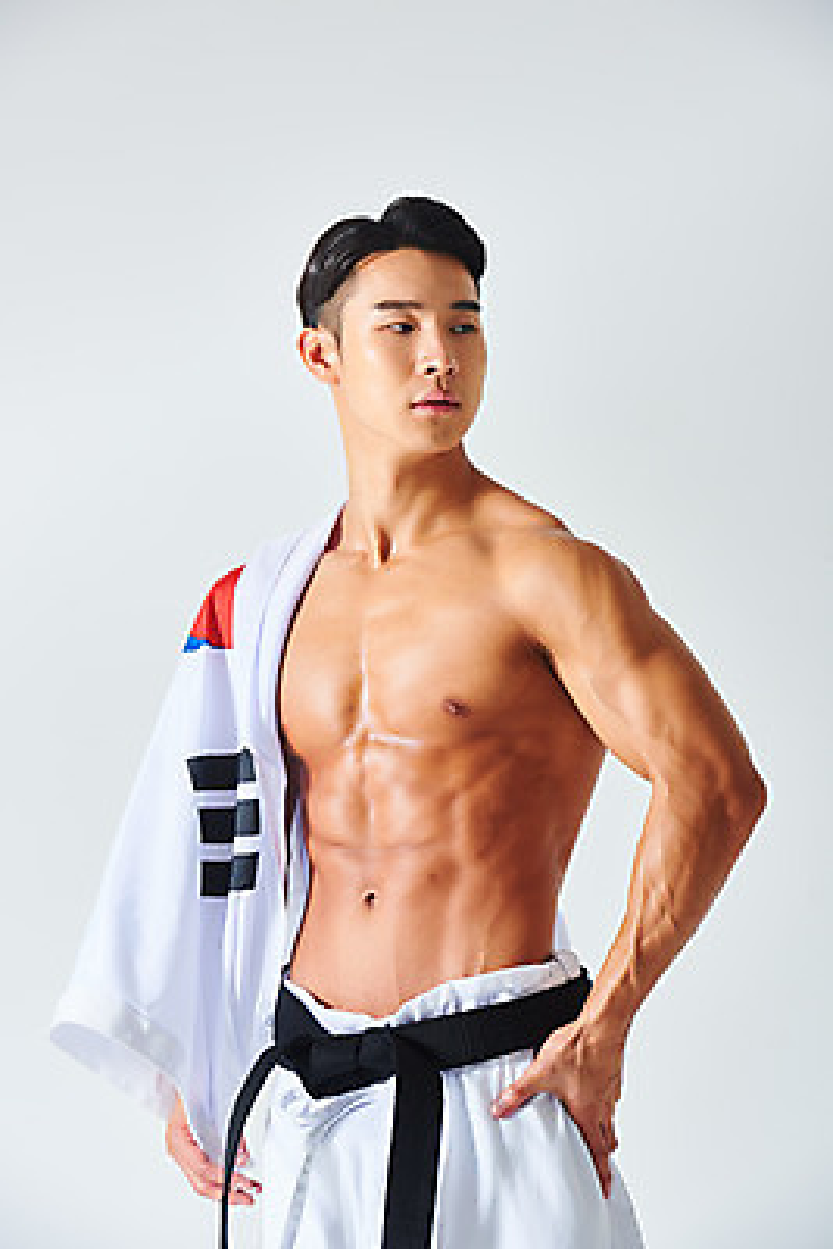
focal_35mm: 200
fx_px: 6935
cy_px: 624
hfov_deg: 6.9
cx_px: 416
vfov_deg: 10.3
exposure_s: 1/125
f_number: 11
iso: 100
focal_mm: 200
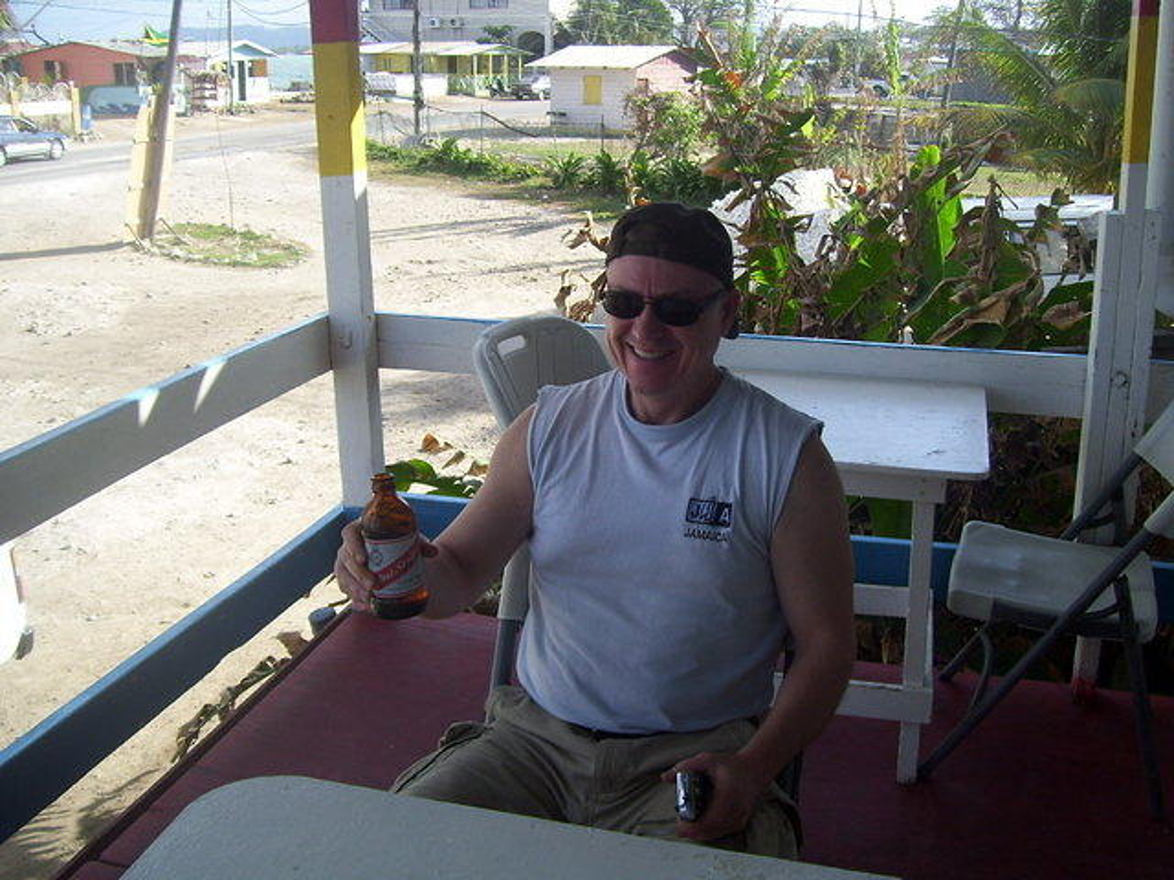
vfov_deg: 39.7
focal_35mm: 36
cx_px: 587
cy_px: 440
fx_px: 1221
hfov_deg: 51.4
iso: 80
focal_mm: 6
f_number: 2.7
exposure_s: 1/500
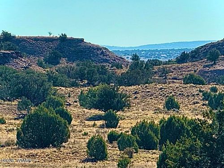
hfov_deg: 16.4
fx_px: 777
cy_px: 84
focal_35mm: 120
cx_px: 112
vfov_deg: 12.3
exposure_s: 1/1294
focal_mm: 15.66
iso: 50
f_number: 2.8
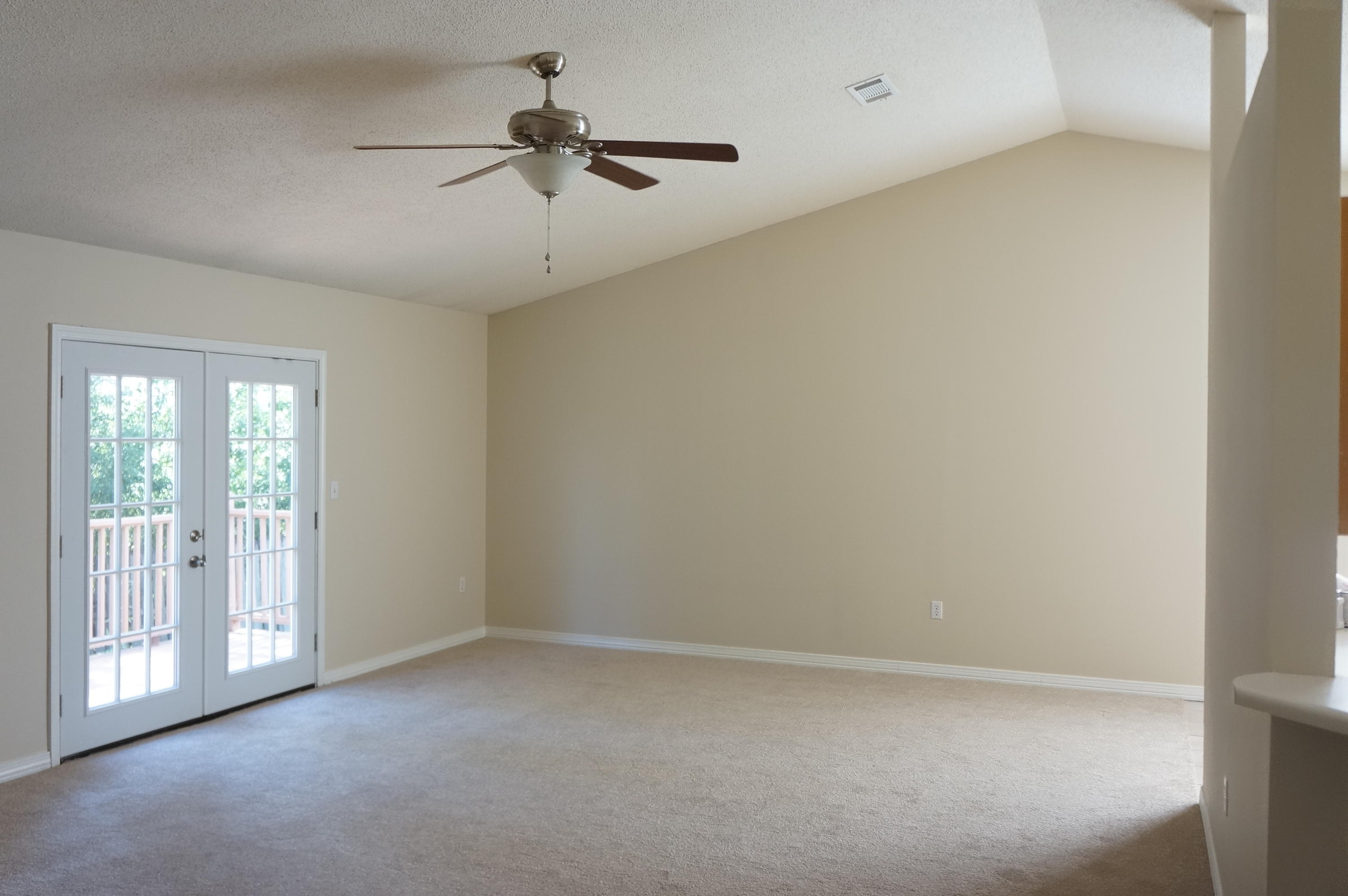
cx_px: 674
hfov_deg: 62.0
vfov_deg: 43.5
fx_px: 1122
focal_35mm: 30
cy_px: 448
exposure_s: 1/250
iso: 1600
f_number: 4
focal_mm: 20
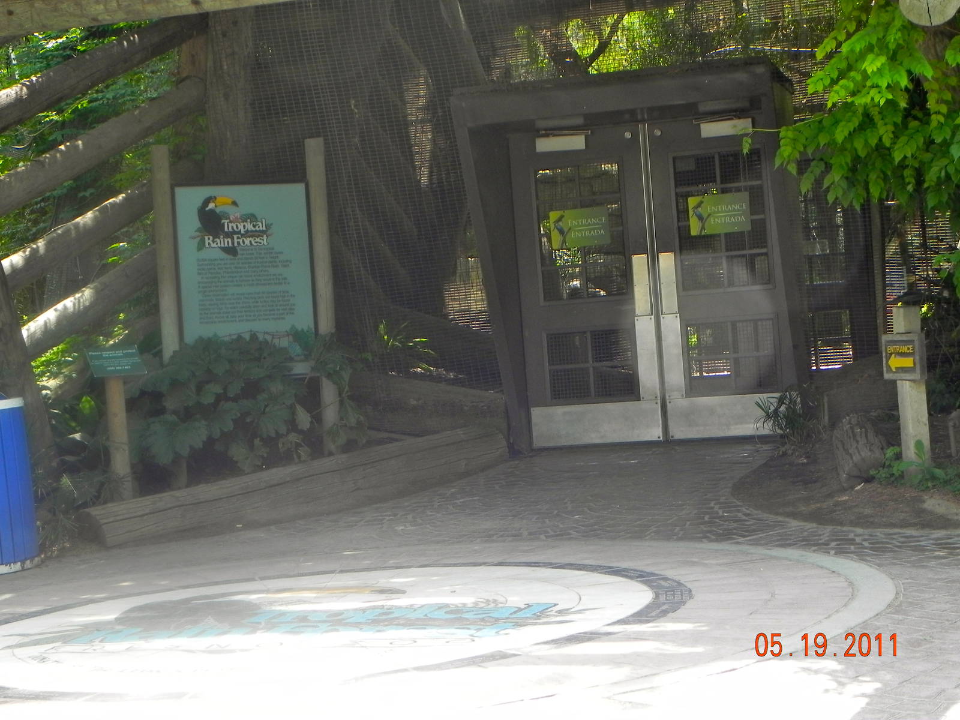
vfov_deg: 19.6
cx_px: 480
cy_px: 360
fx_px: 2080
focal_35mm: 75
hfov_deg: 26.0
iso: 160
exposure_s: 1/98.1
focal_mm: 13.4
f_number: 4
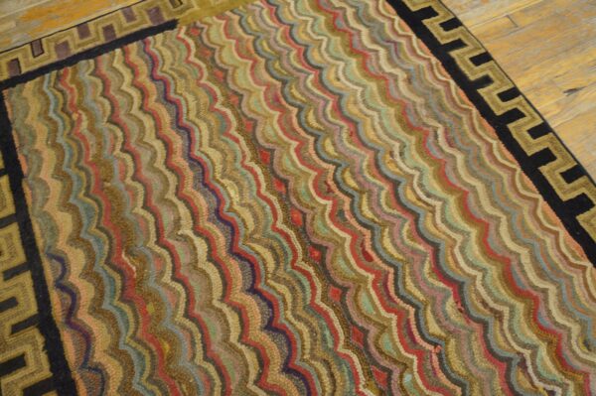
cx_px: 298
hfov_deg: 67.4
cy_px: 198
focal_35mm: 27
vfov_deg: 47.9
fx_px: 447
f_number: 4
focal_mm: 18
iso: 1000
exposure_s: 1/60
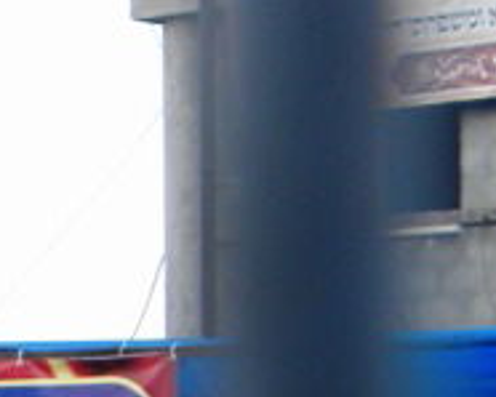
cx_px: -485
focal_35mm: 197
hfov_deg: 9.2
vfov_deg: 7.7
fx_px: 2893
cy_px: 645
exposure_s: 1/135
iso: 80
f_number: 3.9
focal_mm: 8.6
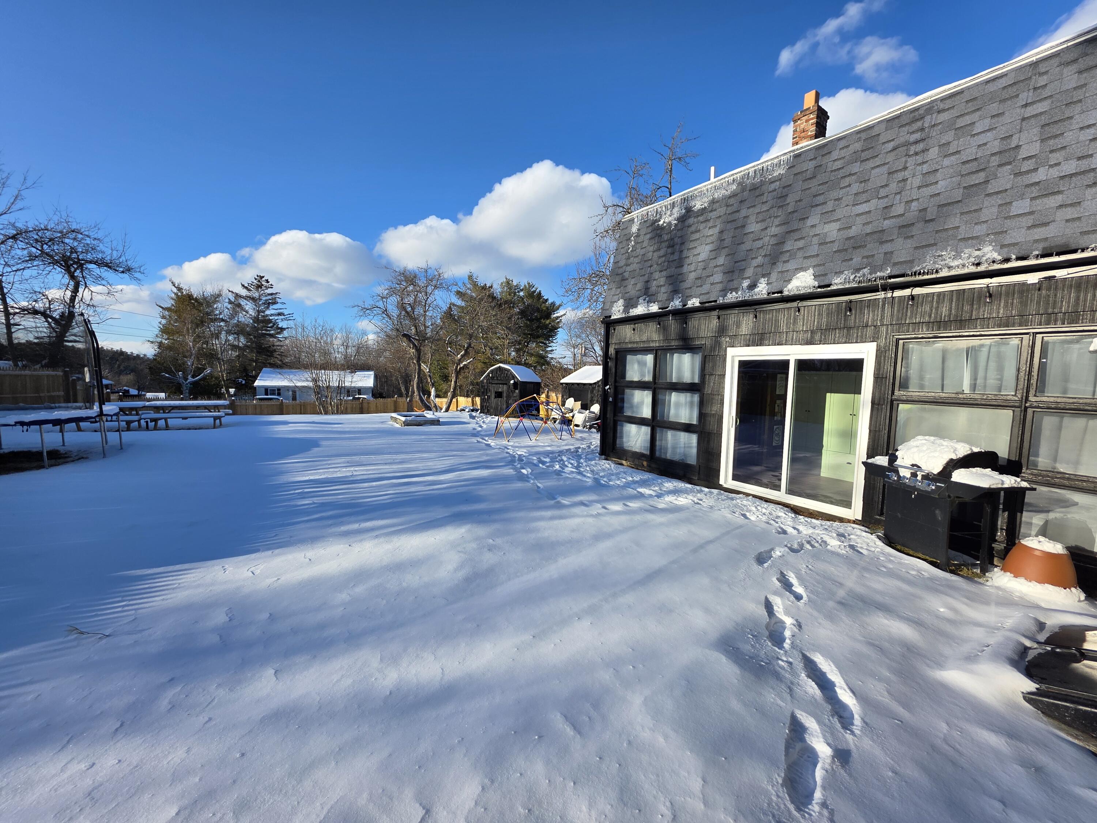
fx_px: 412
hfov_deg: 106.2
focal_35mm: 13
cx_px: 548
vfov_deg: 89.9
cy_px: 412
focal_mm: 2.2
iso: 40
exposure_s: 1/1488
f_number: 1.9
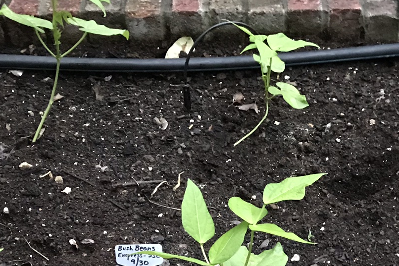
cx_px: 335
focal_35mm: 74
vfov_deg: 18.0
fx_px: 820
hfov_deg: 26.7
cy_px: 264
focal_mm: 3.99
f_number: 1.8
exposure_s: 1/5
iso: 100
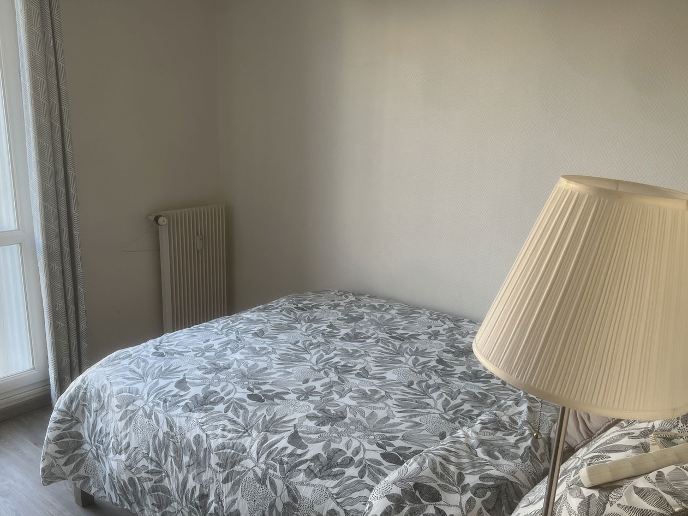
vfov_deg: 42.9
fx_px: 656
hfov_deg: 55.1
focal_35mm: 33
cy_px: 286
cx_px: 290
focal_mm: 5.7
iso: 50
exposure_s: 1/100
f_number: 1.5
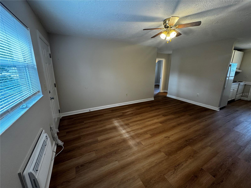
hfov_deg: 102.1
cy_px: 94
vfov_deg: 85.7
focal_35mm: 14
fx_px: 102
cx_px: 126
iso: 200
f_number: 2.2
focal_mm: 2.22
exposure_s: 1/60
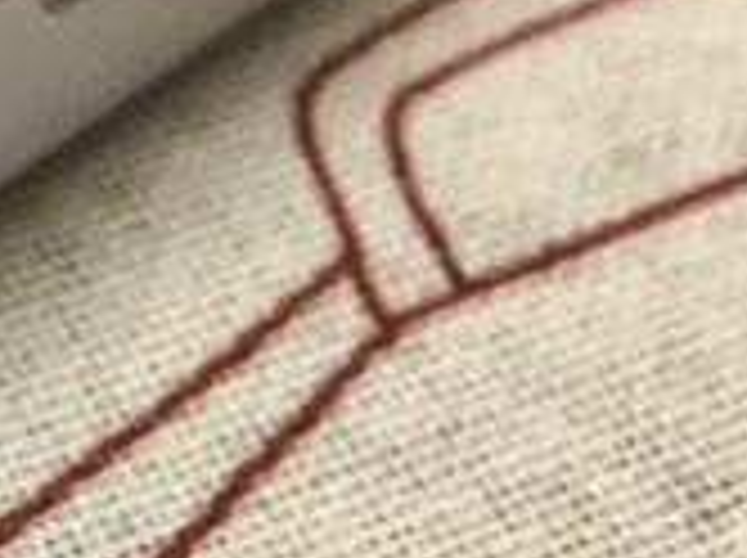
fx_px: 2413
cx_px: -441
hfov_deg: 15.9
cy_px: -351
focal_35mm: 112
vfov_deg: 12.4
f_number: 2.2
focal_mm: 4.15
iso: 80
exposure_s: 1/30
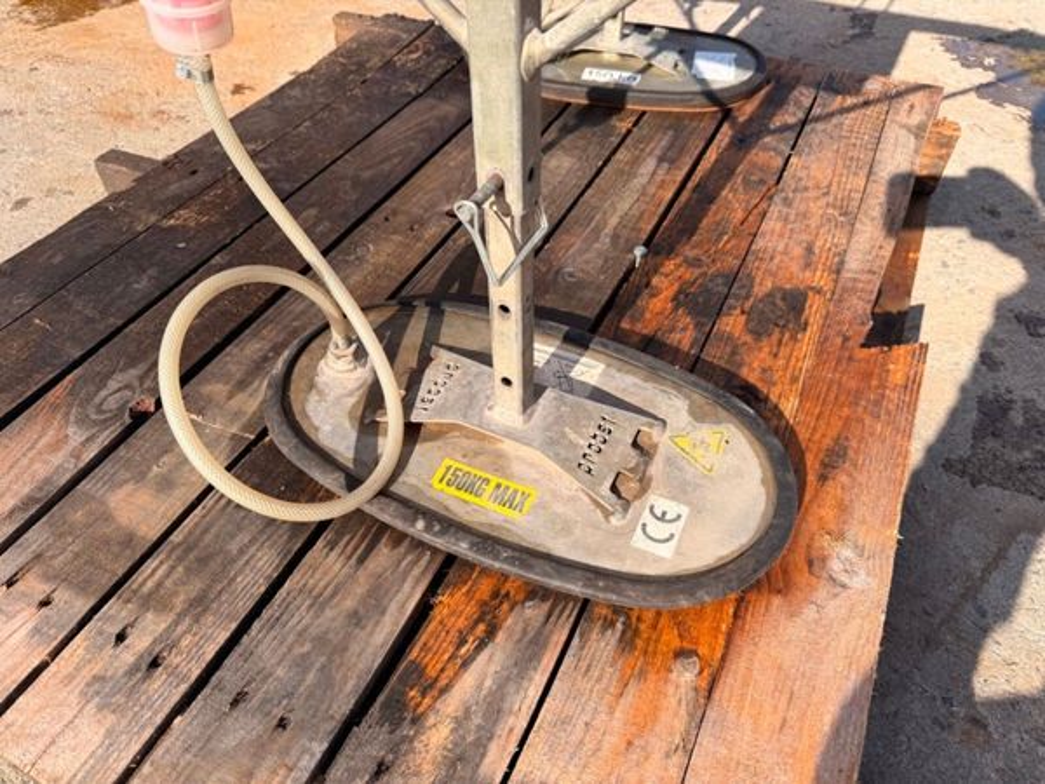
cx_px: 522
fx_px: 725
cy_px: 392
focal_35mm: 24
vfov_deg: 56.8
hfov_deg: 71.6
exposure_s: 1/2907
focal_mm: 6.76
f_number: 1.78
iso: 80
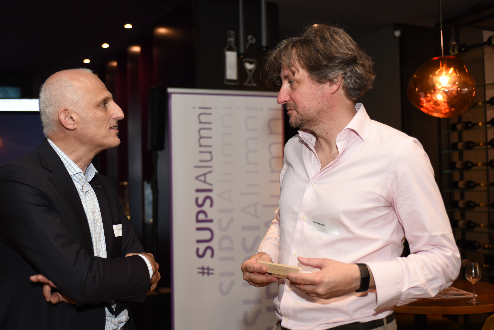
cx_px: 223
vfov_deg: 31.2
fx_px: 590
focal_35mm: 43
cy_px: 176
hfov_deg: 45.4
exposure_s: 1/80
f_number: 2.8
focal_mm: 38
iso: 500
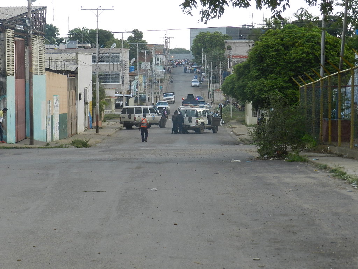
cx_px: 179
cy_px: 134
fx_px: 1189
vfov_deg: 12.9
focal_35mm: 115
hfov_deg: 17.1
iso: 160
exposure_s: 1/160
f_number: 4.8
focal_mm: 20.5
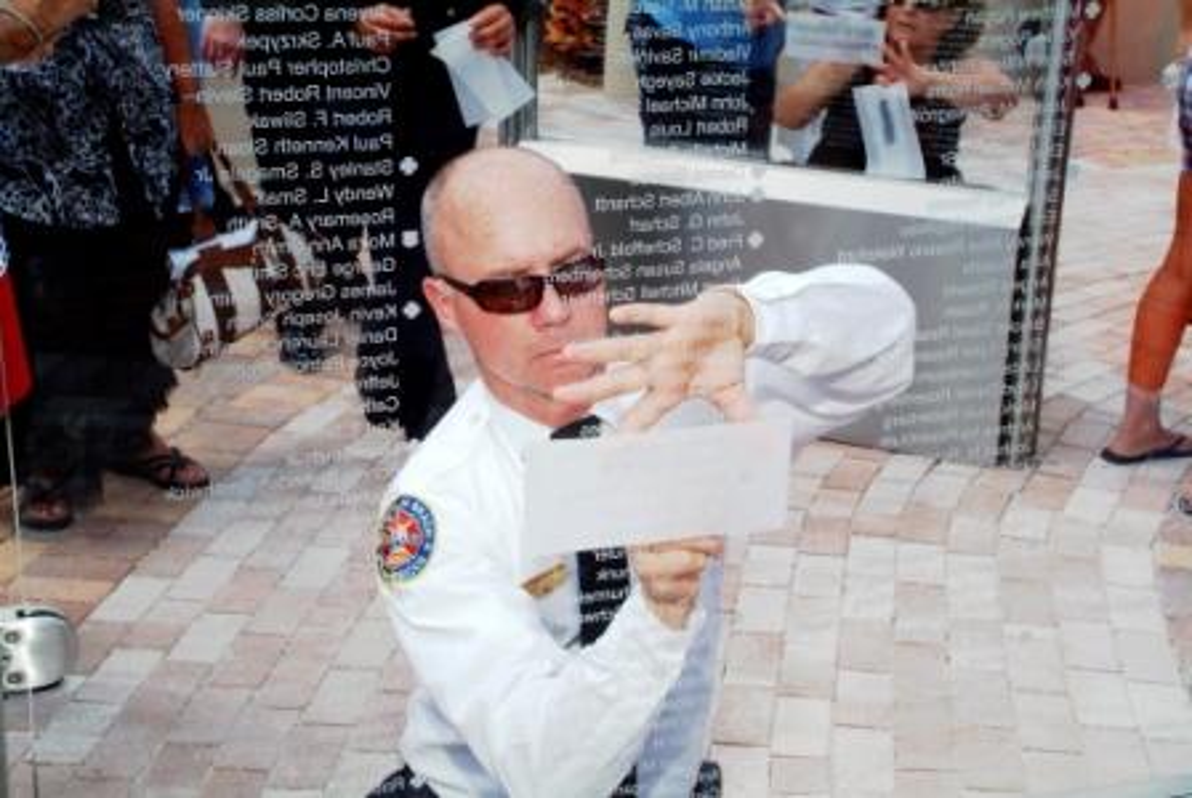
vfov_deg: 23.9
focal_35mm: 57
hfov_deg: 35.0
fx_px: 1890
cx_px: 596
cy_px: 399
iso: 800
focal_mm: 38
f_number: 11
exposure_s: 1/125
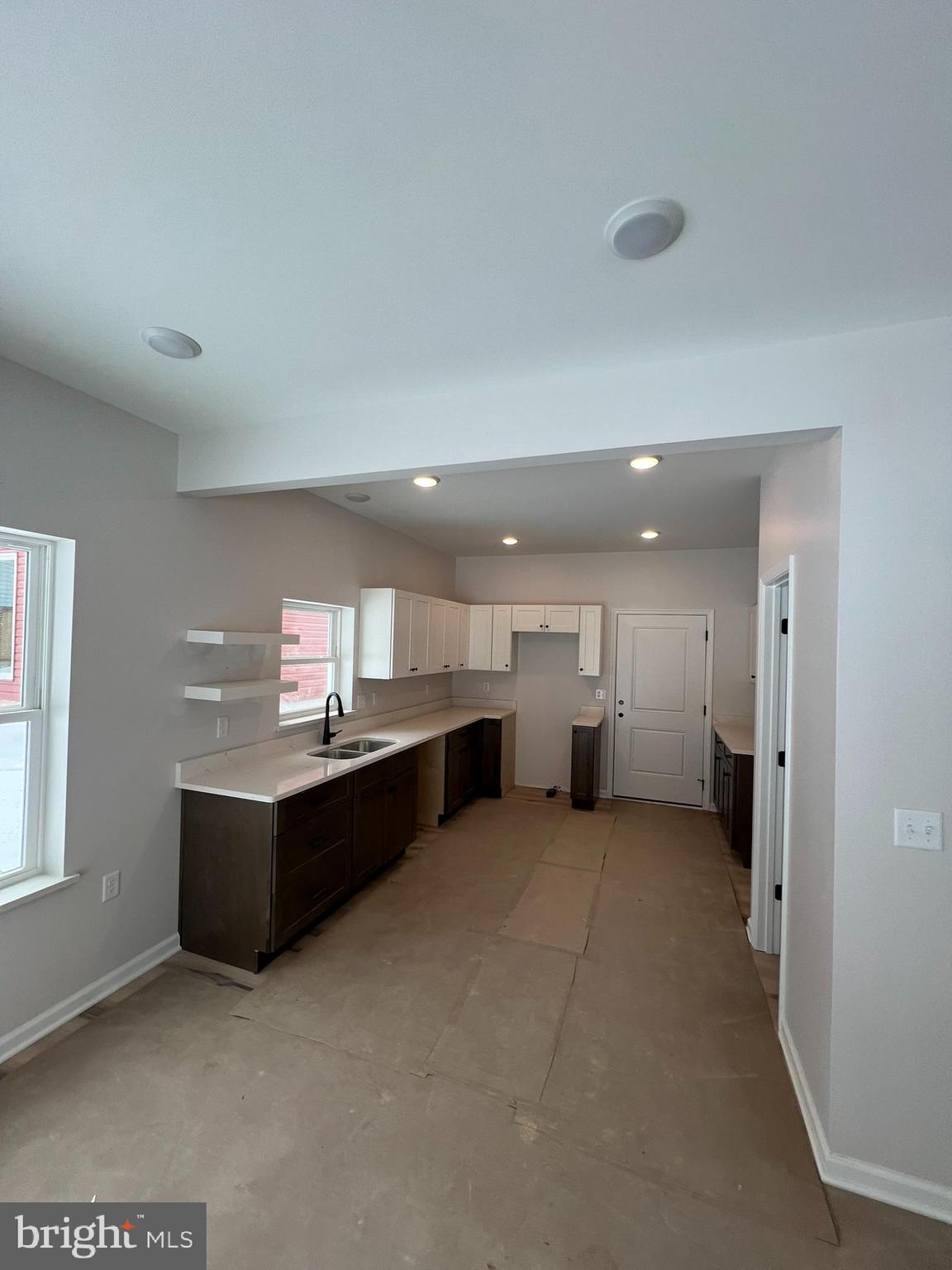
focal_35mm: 13
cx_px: 476
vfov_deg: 106.2
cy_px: 635
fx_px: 477
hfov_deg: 89.9
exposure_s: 1/120
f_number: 1.8
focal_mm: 1.57
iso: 50
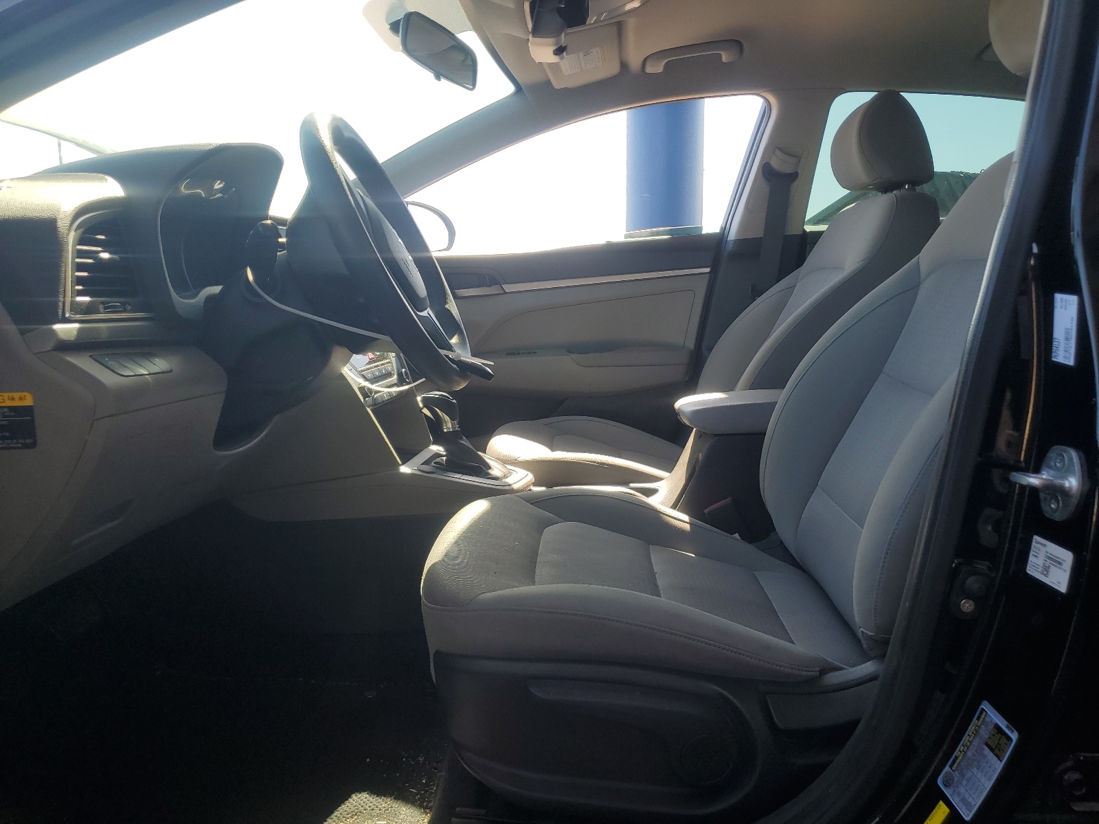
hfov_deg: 67.3
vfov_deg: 53.1
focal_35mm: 26
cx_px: 550
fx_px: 825
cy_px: 412
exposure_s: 1/476
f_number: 1.5
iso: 50
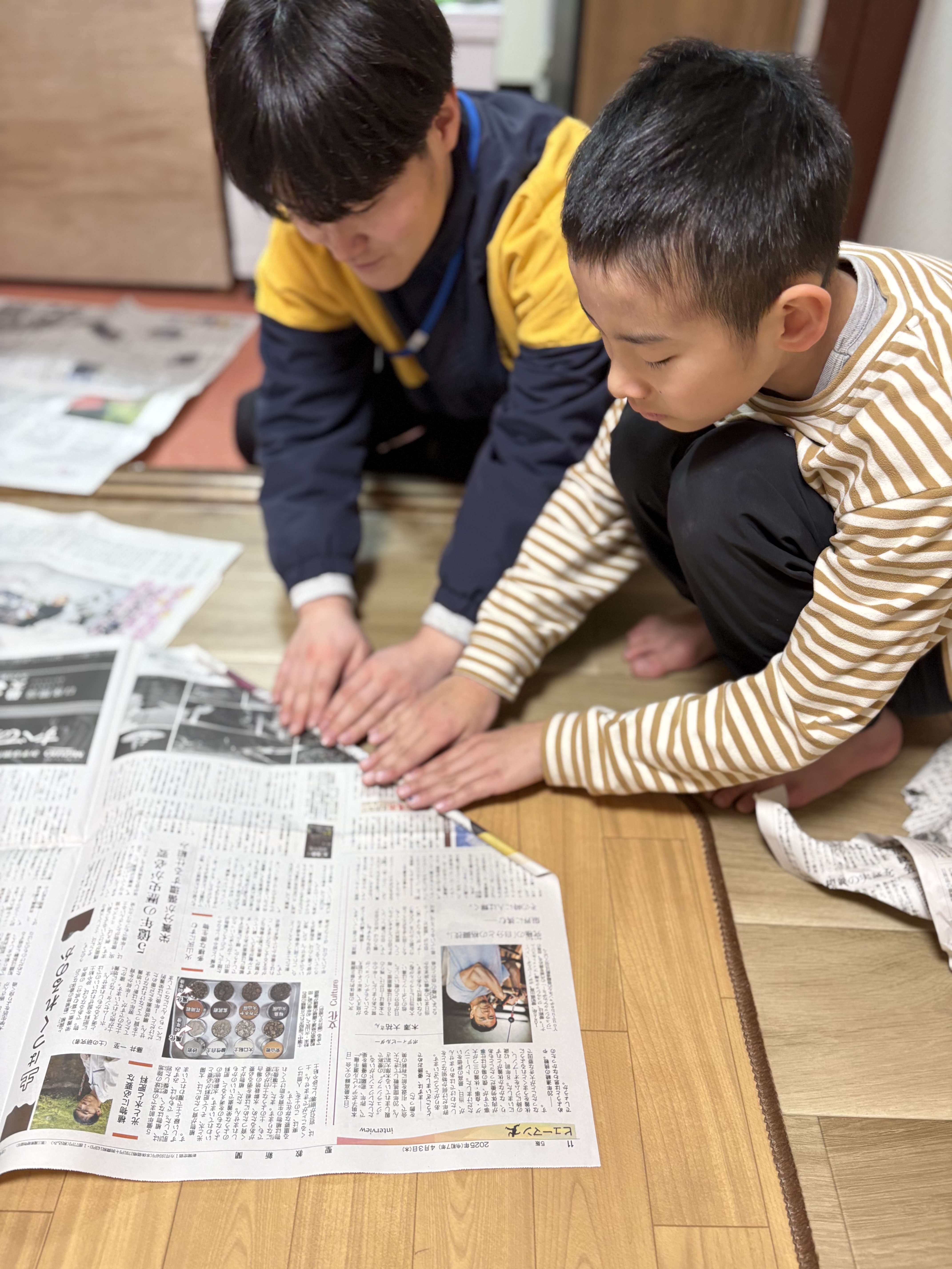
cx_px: 476
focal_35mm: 26
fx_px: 953
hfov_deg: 53.1
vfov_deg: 67.3
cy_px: 634
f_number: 1.6
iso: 160
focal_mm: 5.96
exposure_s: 1/60
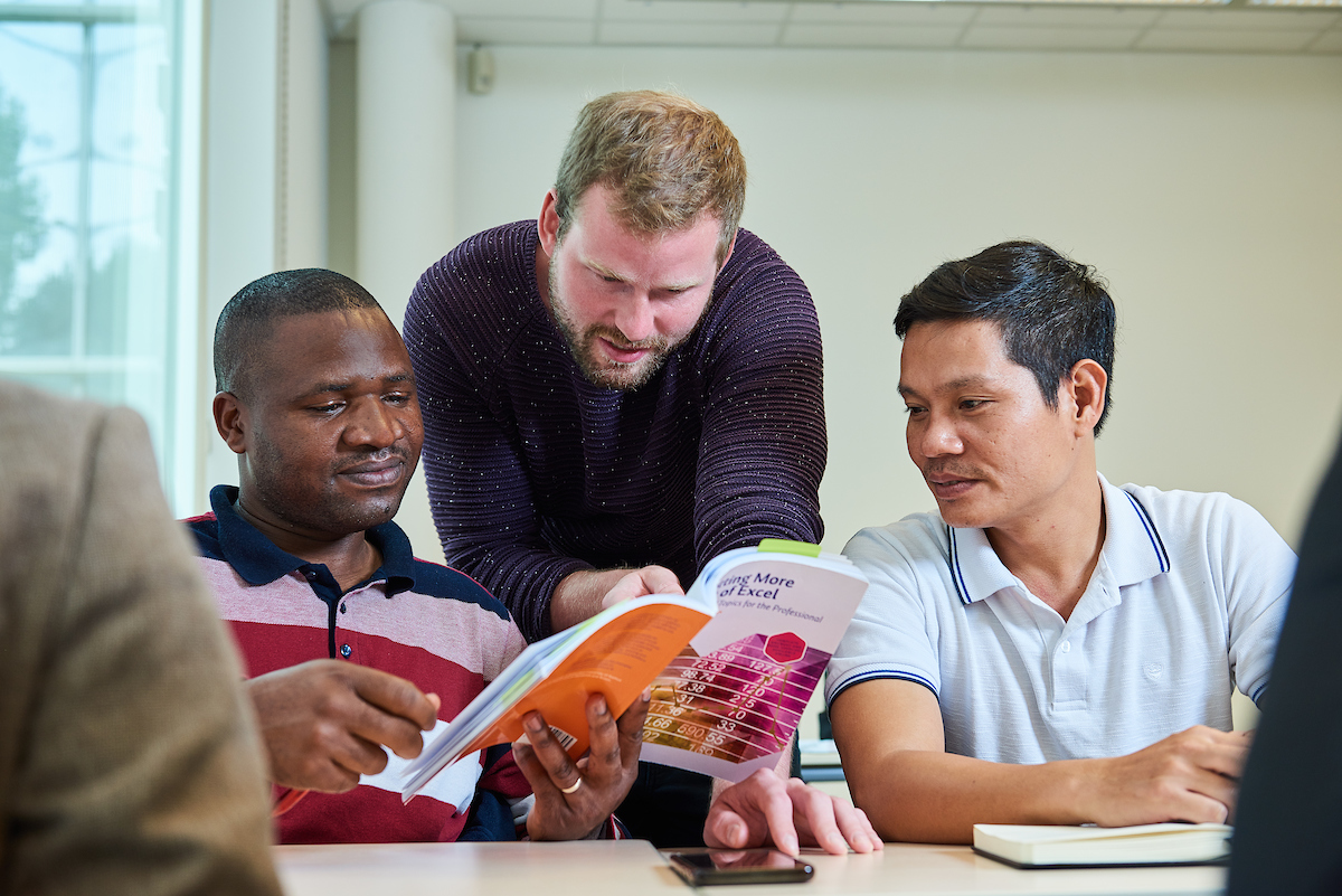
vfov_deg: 28.1
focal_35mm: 48
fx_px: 1790
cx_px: 671
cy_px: 448
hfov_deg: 41.1
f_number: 4
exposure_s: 1/80
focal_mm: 48
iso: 200
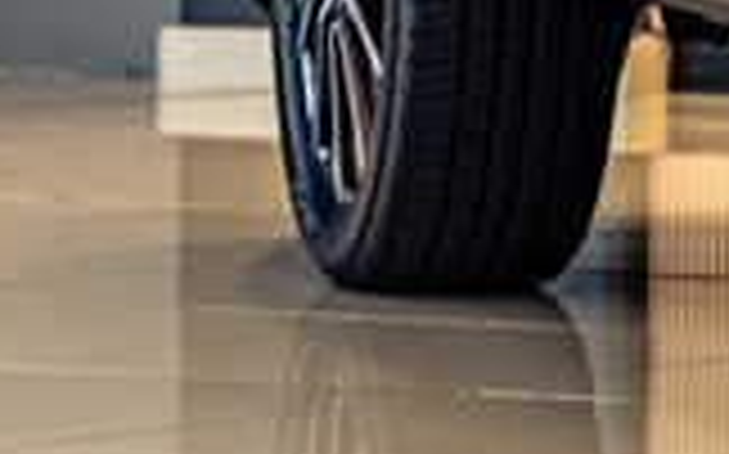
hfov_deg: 5.2
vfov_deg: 3.4
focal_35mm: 386
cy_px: -566
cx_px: 1960
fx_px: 7664
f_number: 4.5
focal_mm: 60
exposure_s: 1/125
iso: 500
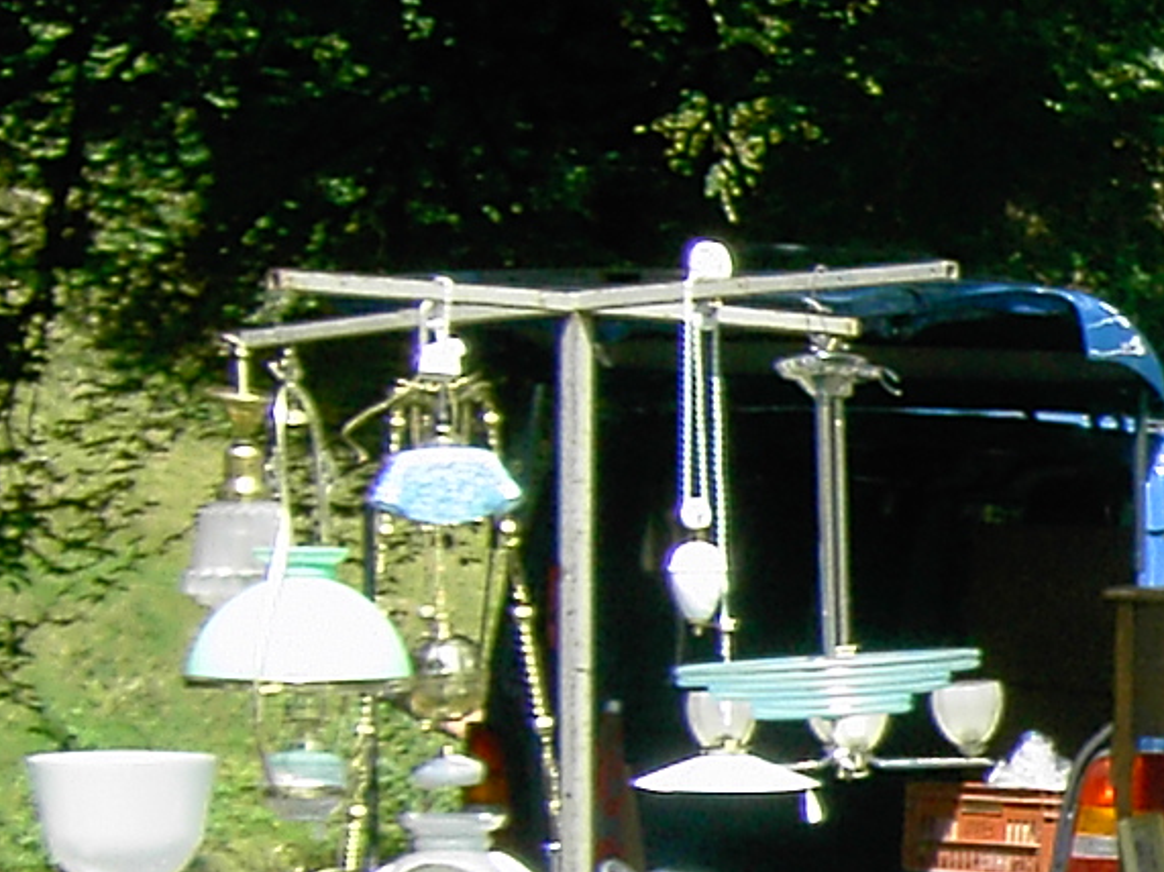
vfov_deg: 9.4
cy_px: 913
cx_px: 2104
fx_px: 5278
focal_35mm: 157
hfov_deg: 11.6
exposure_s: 1/160
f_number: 4.8
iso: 100
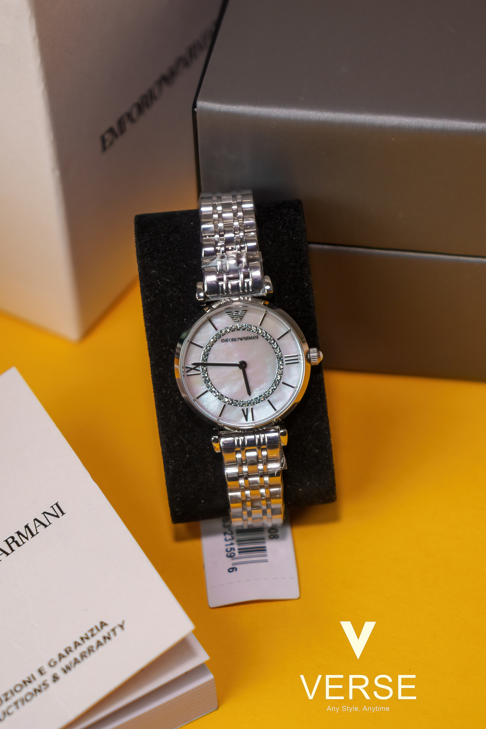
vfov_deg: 19.5
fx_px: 2126
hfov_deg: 13.0
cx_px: 243
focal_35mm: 105
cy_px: 364
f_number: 4
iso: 160
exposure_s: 1/60
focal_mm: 70
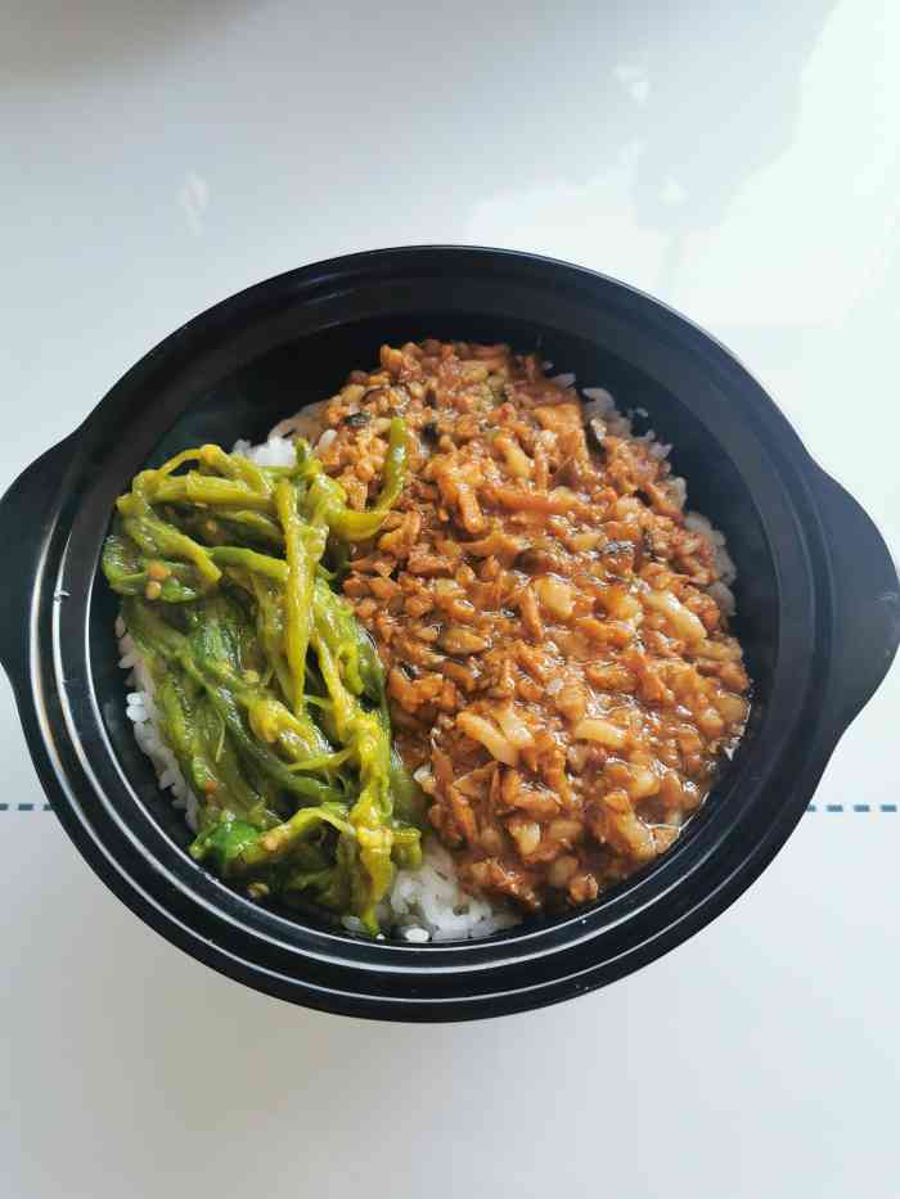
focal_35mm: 27
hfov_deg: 51.4
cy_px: 600
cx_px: 450
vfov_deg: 65.3
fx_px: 936
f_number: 1.8
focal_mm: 5.58
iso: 160
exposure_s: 1/50
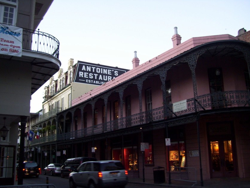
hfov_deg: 51.3
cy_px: 94
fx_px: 260
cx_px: 125
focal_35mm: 36
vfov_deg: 39.7
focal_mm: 6
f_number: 2.7
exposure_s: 1/30
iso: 80
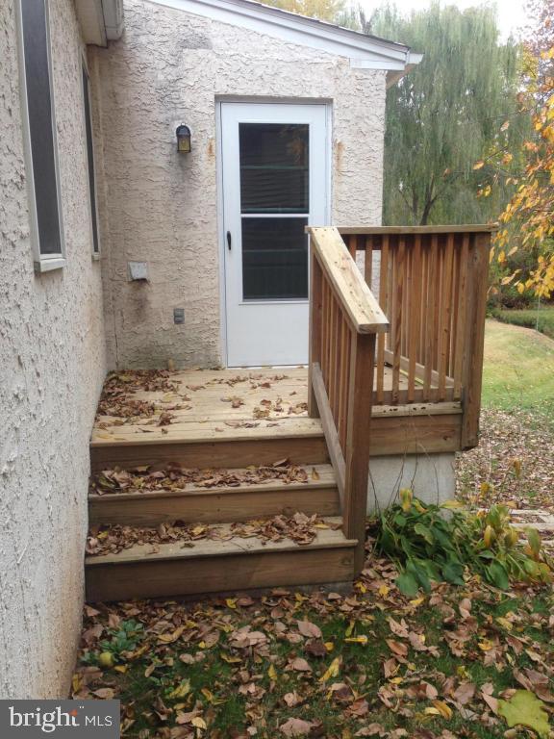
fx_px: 704
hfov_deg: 42.9
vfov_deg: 55.4
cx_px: 277
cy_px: 370
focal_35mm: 33
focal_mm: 4.12
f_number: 2.4
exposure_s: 1/180
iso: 50
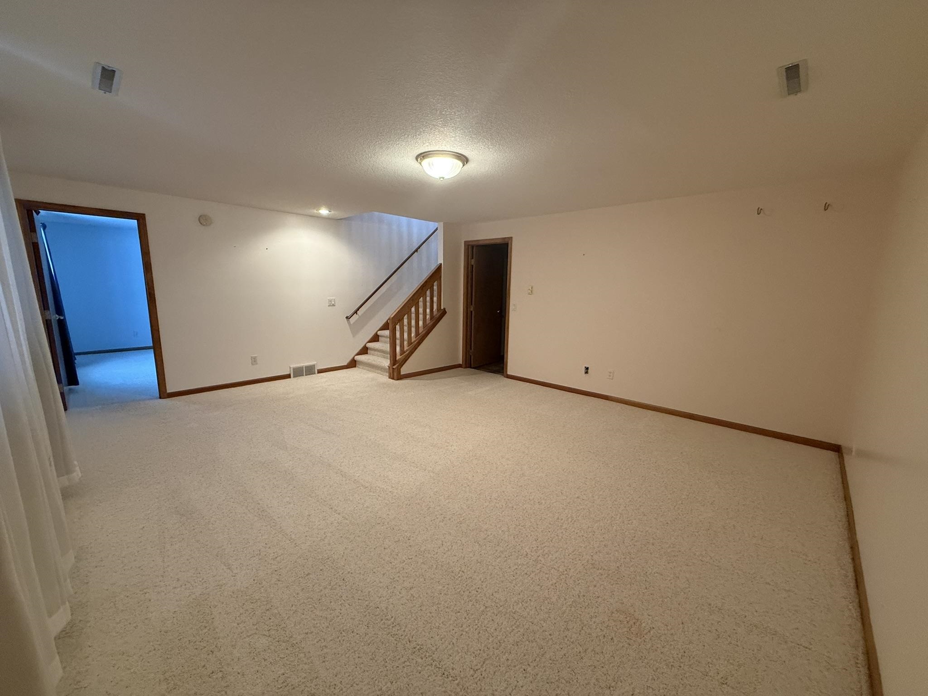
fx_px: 375
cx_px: 464
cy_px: 348
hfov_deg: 102.1
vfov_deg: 85.7
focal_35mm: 14
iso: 400
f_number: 2.2
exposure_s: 1/60
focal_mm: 2.22
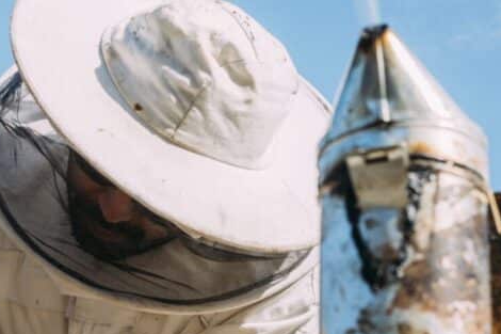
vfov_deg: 12.5
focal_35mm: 109
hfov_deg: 18.6
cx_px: 85
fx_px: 1516
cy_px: 227
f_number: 6.3
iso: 160
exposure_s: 1/800
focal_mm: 50
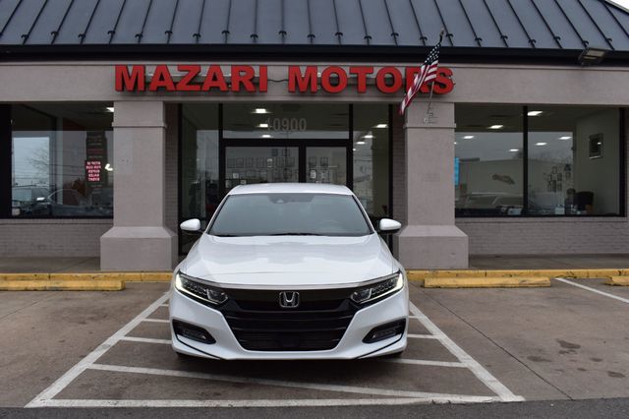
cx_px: 314
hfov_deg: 53.2
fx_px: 629
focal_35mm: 36
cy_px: 210
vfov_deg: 36.8
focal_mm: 24
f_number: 9
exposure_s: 1/160
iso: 400
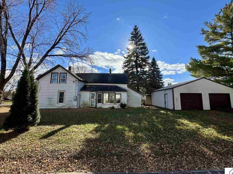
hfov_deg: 98.0
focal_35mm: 15
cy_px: 84
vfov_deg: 81.7
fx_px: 101
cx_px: 124
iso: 50
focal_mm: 2.22
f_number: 2.2
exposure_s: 1/2028
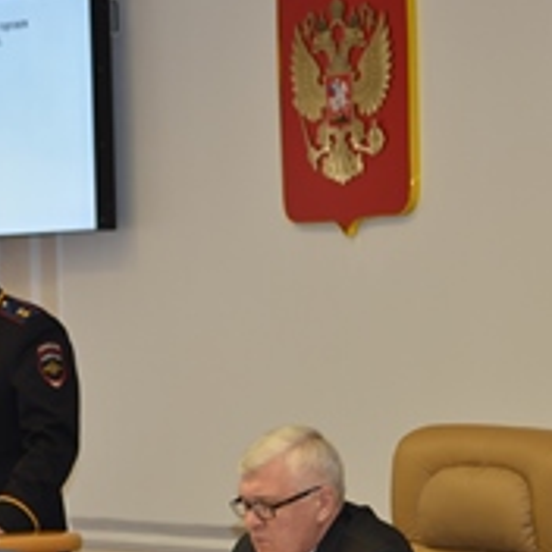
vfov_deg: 7.2
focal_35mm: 243
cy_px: 348
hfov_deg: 7.2
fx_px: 4384
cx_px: 176
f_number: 4
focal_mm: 120
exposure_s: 1/60
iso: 400
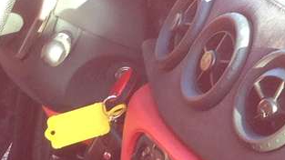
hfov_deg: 9.1
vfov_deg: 4.9
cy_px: 531
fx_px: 1738
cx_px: -169
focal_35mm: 230
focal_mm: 4.12
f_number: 2.4
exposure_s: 1/40
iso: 50
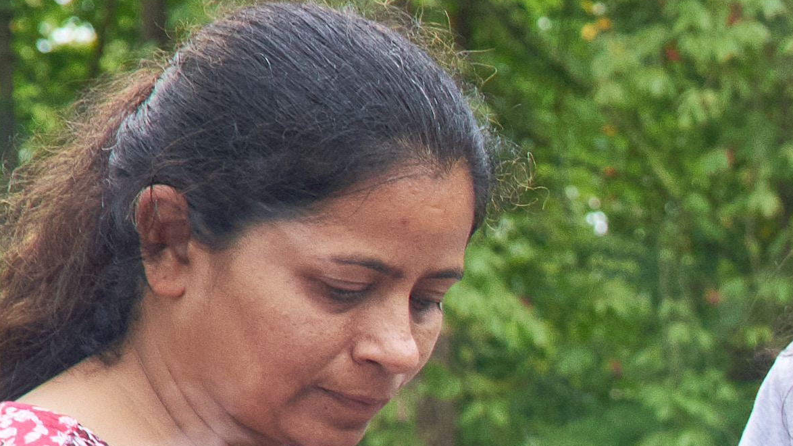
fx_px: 4857
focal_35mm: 231
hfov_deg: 8.8
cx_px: 1597
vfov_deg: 5.2
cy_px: 779
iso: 800
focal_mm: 43
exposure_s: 1/160
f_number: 5.6
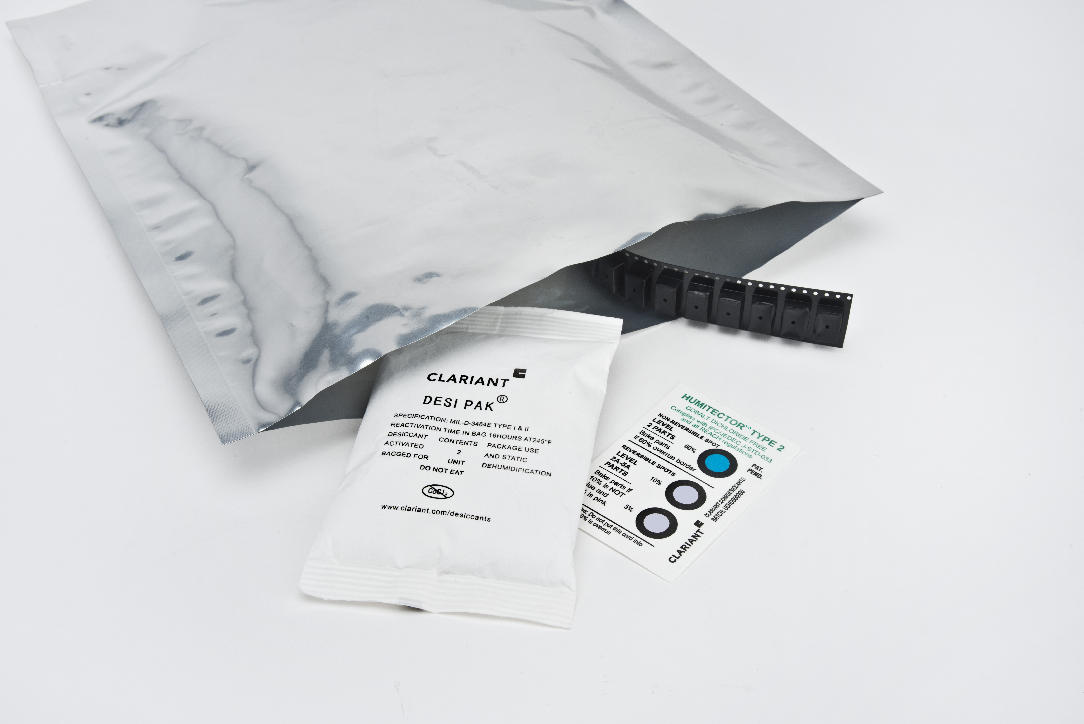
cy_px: 362
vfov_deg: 30.5
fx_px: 1325
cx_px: 542
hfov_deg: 44.5
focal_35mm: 44
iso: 160
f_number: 18
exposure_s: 1/160
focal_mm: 44
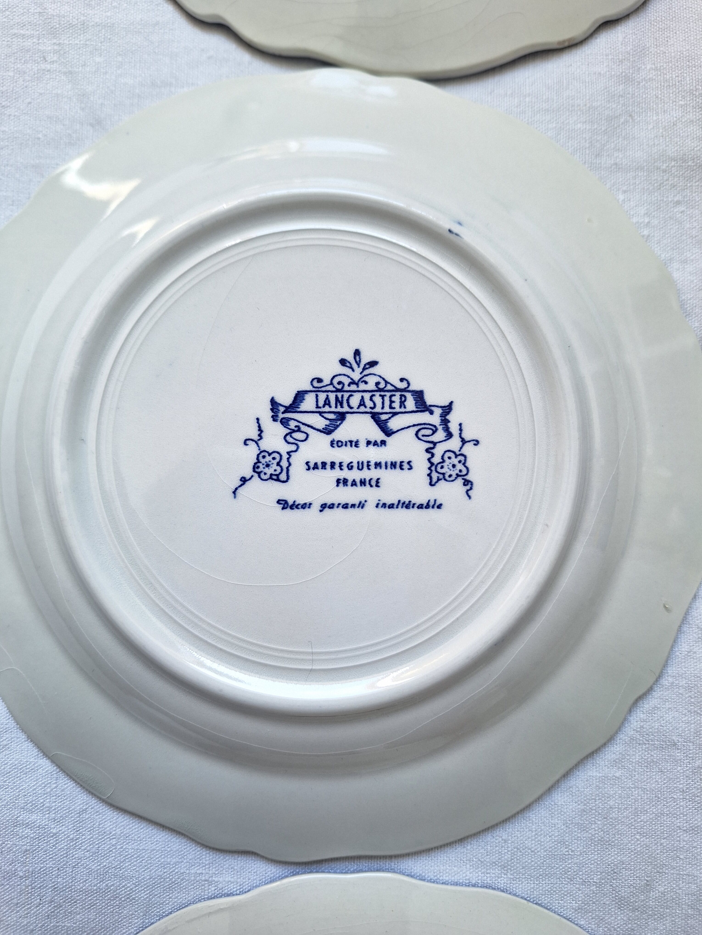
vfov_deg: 73.9
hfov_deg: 58.9
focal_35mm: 23
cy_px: 468
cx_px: 351
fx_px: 622
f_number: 1.8
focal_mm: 5.54
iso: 50
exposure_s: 1/100
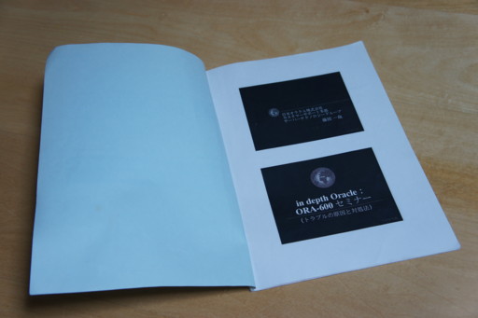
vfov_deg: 31.9
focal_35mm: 42
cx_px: 239
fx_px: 557
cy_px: 159
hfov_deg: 46.4
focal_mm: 28
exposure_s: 1/50
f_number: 4
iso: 320
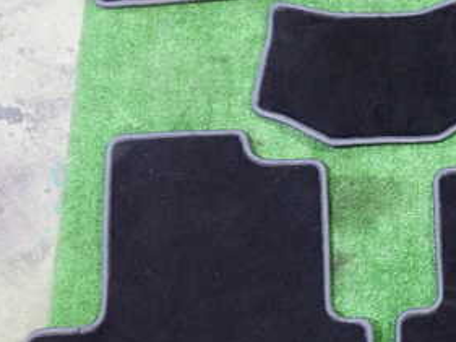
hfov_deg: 29.2
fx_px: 843
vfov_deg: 22.9
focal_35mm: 64
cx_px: 401
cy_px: 209
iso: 800
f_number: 2.3
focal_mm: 5.4
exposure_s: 1/25
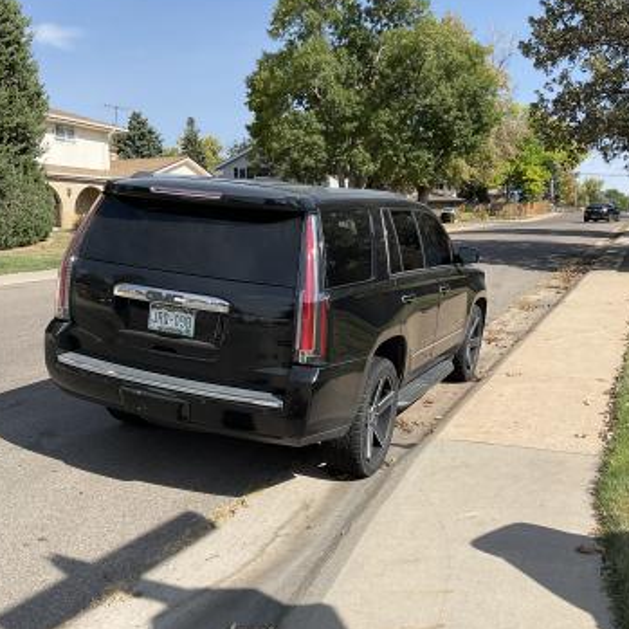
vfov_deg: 44.9
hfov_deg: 44.9
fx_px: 761
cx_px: 314
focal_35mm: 37
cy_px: 314
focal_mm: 3
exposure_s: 1/1626
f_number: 1.8
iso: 16
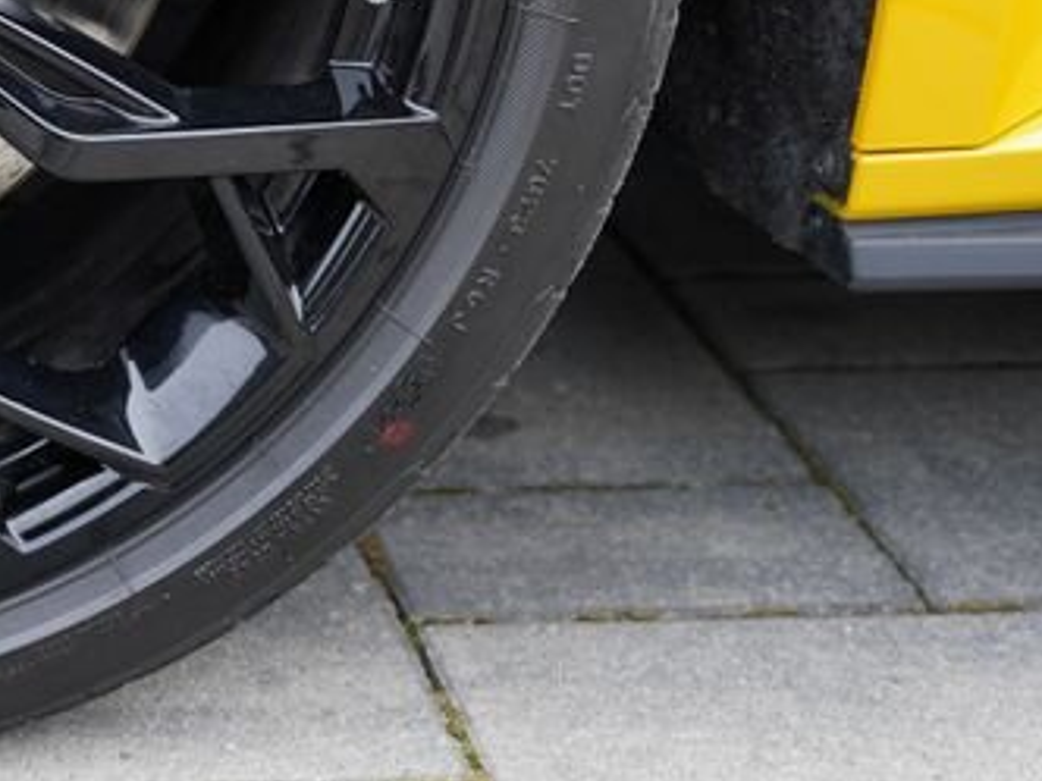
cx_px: -257
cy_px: -151
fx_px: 2679
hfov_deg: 20.4
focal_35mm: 89
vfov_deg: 16.0
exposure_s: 1/30
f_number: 2.8
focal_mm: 30
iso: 125
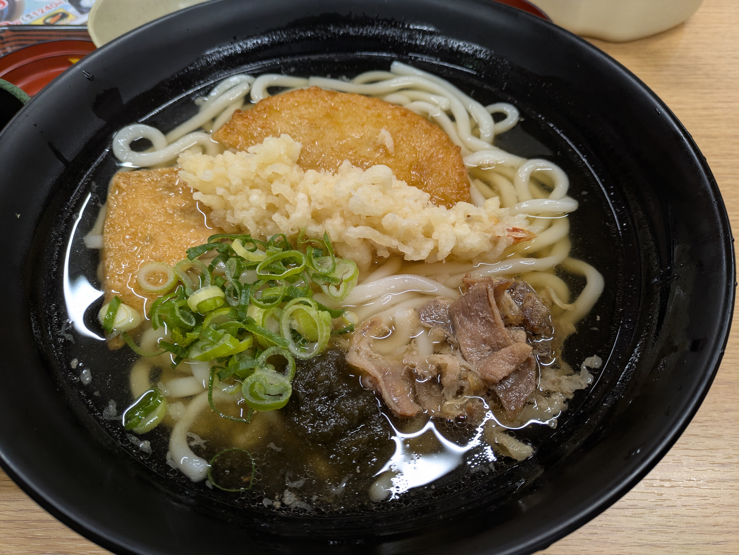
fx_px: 534
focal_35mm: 25
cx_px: 370
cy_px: 278
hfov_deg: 69.4
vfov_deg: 54.9
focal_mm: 5.43
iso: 210
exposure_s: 1/40
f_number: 1.89
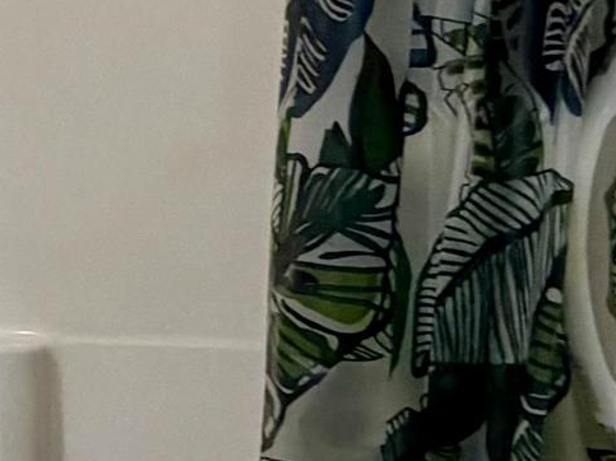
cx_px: -903
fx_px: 1583
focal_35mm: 89
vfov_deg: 16.6
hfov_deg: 14.1
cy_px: 168
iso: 250
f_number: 2.2
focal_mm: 2.22
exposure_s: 1/120
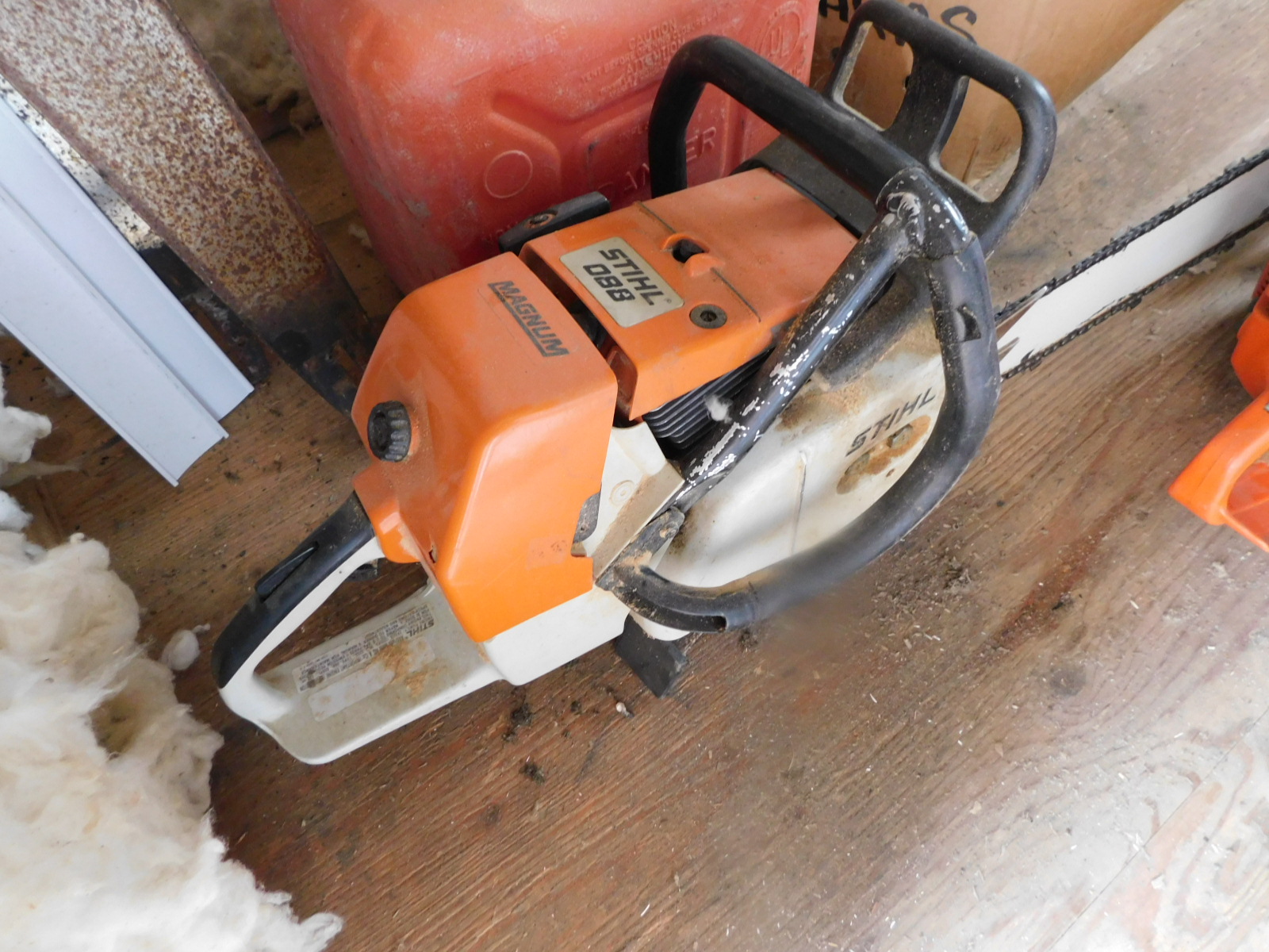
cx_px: 634
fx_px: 843
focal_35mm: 23
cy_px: 476
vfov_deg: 58.9
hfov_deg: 73.9
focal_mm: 4
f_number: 3
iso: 400
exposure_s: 1/25
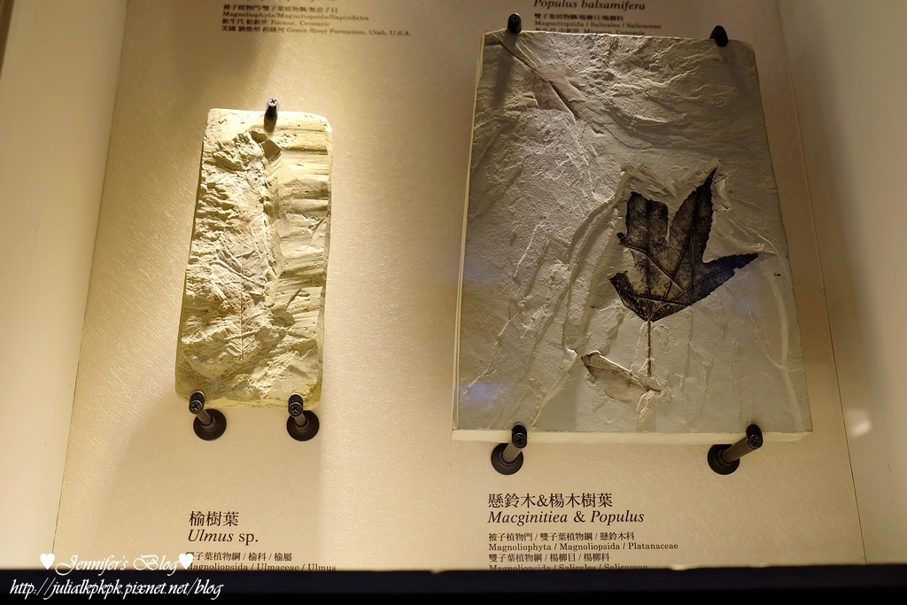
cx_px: 454
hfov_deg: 53.1
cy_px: 302
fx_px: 907
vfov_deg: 36.9
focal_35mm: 36
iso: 200
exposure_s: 1/40
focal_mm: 24.3
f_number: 3.2
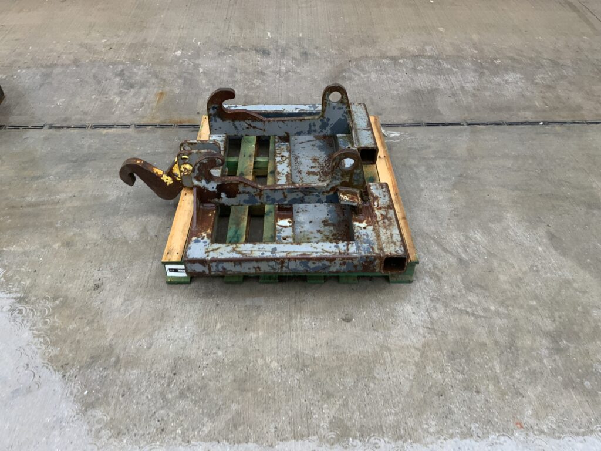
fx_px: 503
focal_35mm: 29
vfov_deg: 48.2
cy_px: 226
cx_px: 300
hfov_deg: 61.7
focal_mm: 3
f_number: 1.8
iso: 64
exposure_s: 1/85
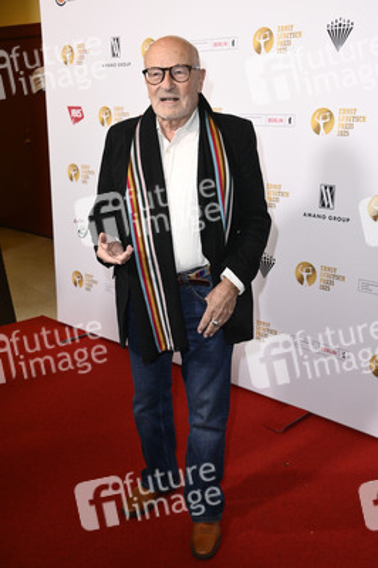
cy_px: 284
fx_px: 599
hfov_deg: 35.0
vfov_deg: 50.7
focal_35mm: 38
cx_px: 189
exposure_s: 1/200
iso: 3200
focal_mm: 38
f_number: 5.6
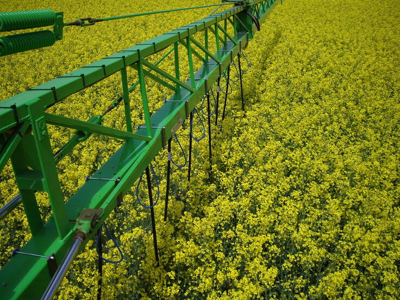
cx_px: 200
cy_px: 150
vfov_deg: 37.7
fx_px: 439
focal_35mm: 38
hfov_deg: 49.0
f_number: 4.3
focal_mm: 6.2
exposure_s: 1/1000
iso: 64
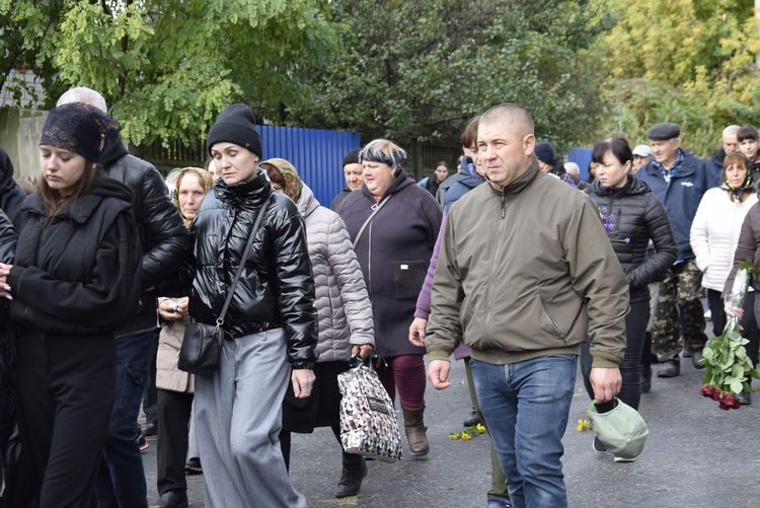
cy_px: 254
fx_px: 1743
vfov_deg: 16.6
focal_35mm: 82
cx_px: 380
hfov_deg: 24.6
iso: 400
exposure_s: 1/200
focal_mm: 55
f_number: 7.1
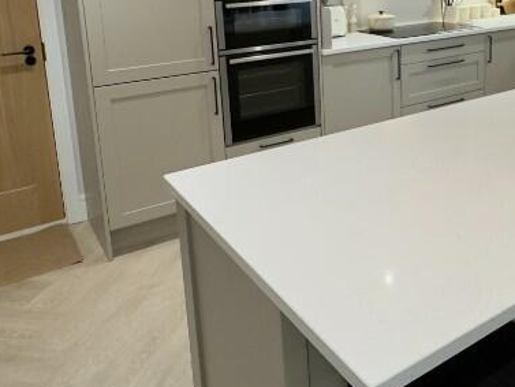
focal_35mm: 38
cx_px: 389
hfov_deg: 47.1
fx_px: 566
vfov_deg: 36.0
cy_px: 57
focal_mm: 2.22
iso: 250
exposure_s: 1/100
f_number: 2.2
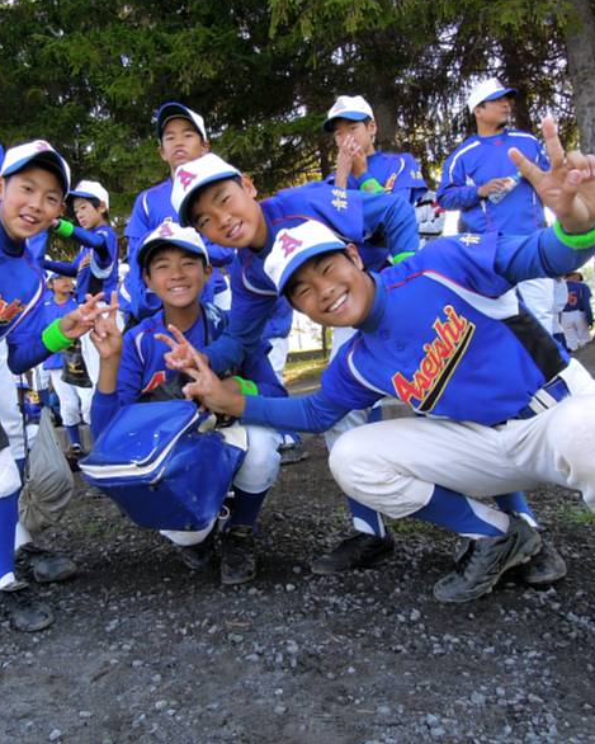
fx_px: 704
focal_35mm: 32
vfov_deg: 55.7
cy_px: 364
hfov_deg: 45.3
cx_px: 212
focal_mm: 4.3
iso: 160
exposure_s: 1/200
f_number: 3.5
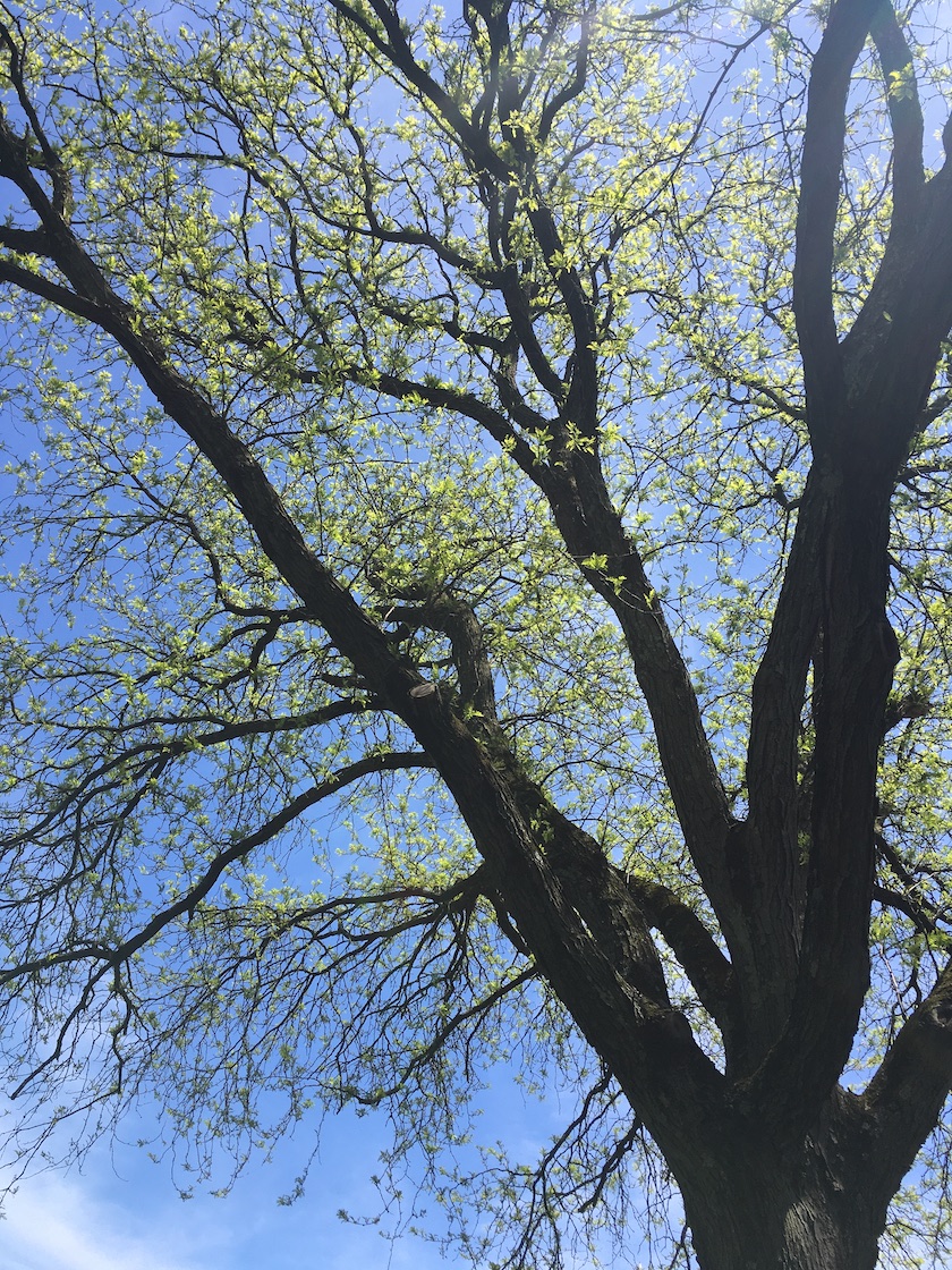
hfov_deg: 48.2
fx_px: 1063
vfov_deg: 61.7
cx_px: 476
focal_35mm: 29
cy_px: 635
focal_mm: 4.15
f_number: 2.2
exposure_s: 1/1012
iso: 25
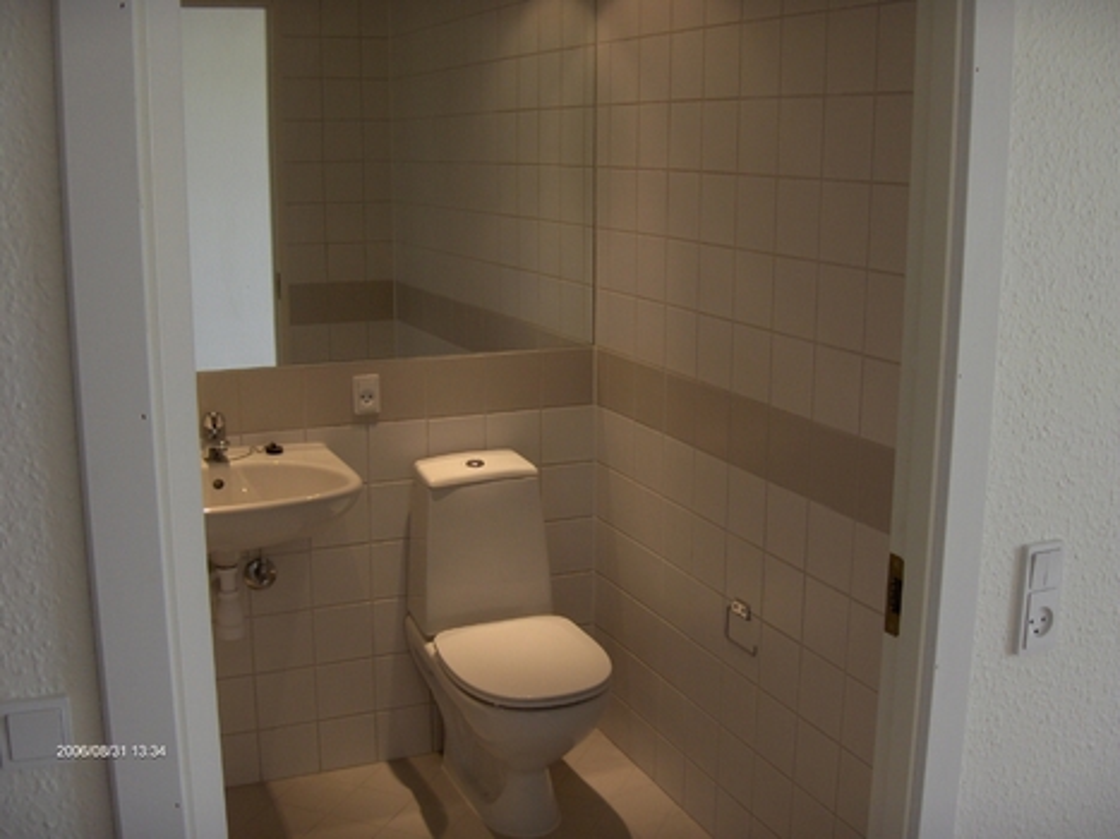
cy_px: 420
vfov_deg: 36.8
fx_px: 1262
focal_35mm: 39
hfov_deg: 47.9
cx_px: 560
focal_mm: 8
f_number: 2.8
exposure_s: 1/88.2
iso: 200
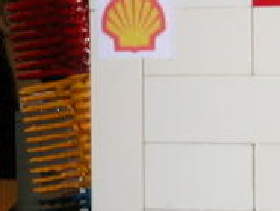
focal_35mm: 221
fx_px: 1789
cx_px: -103
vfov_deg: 6.7
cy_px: 158
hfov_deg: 8.8
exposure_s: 1/59.9
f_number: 5.9
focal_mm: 9.7
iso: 100
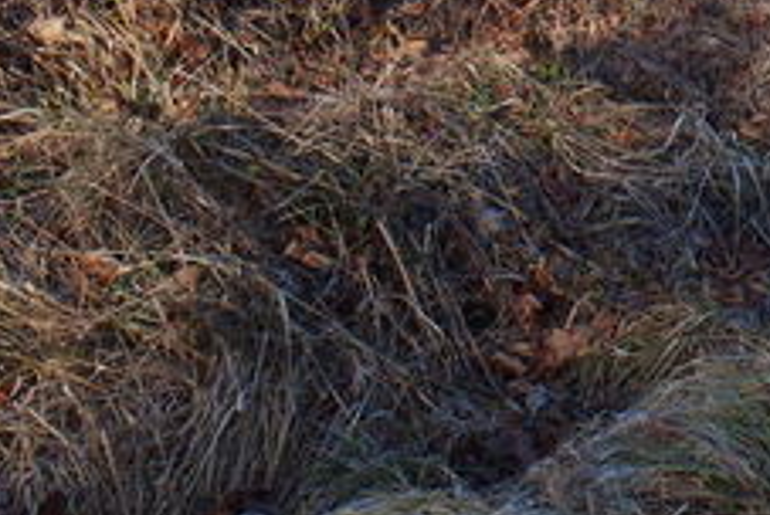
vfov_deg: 12.2
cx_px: 1347
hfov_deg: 15.9
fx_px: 2377
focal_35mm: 111
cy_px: -71
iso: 160
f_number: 6.3
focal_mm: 11
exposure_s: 1/160
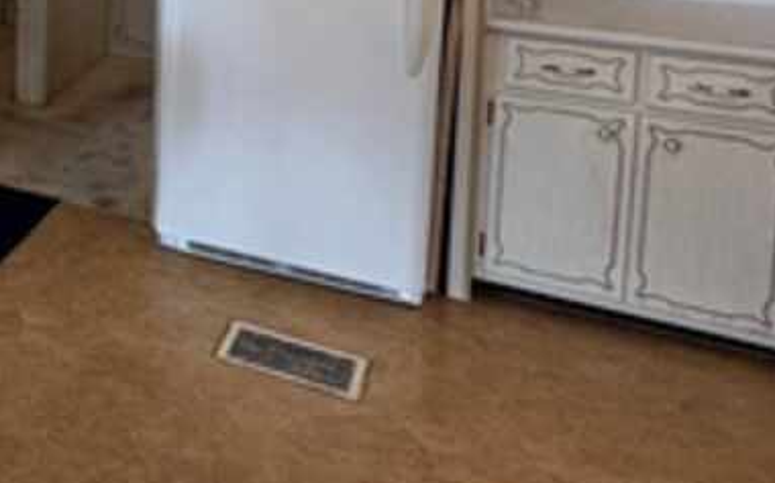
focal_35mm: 50
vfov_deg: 23.0
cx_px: -296
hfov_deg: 29.8
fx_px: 1055
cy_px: -139
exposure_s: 1/120
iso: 200
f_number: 2.2
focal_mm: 2.22
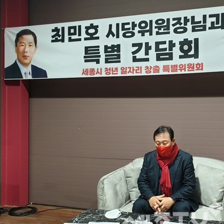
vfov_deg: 46.0
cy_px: 119
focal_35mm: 36
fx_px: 264
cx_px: 164
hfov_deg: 44.7
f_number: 2.4
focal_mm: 4.3
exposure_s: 1/60
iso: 320
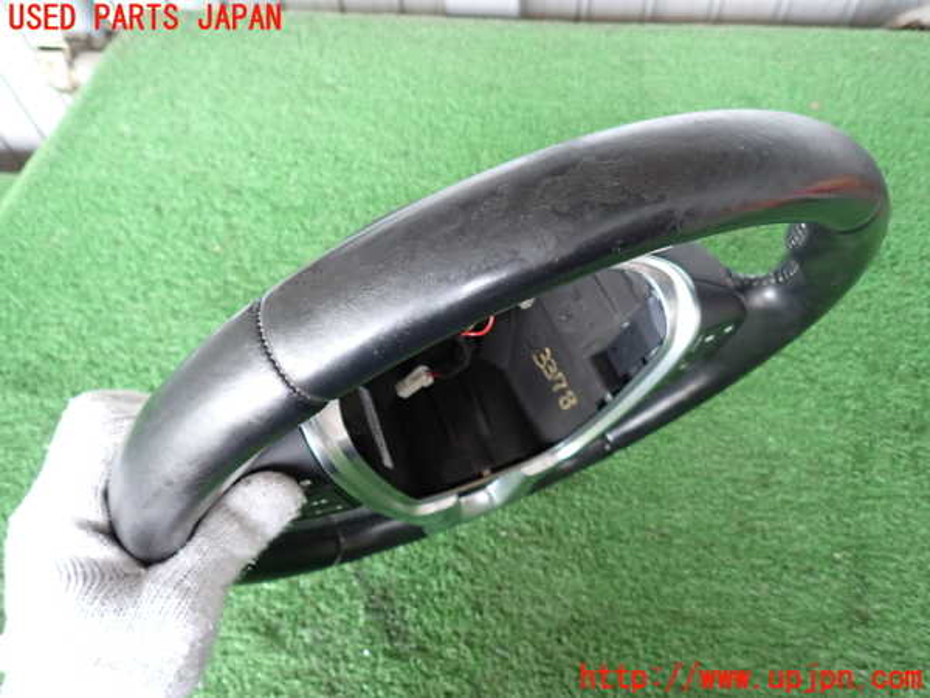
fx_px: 672
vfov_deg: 54.9
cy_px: 349
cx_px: 465
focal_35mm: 25
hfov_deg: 69.4
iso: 200
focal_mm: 4.5
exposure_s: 1/30
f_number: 2
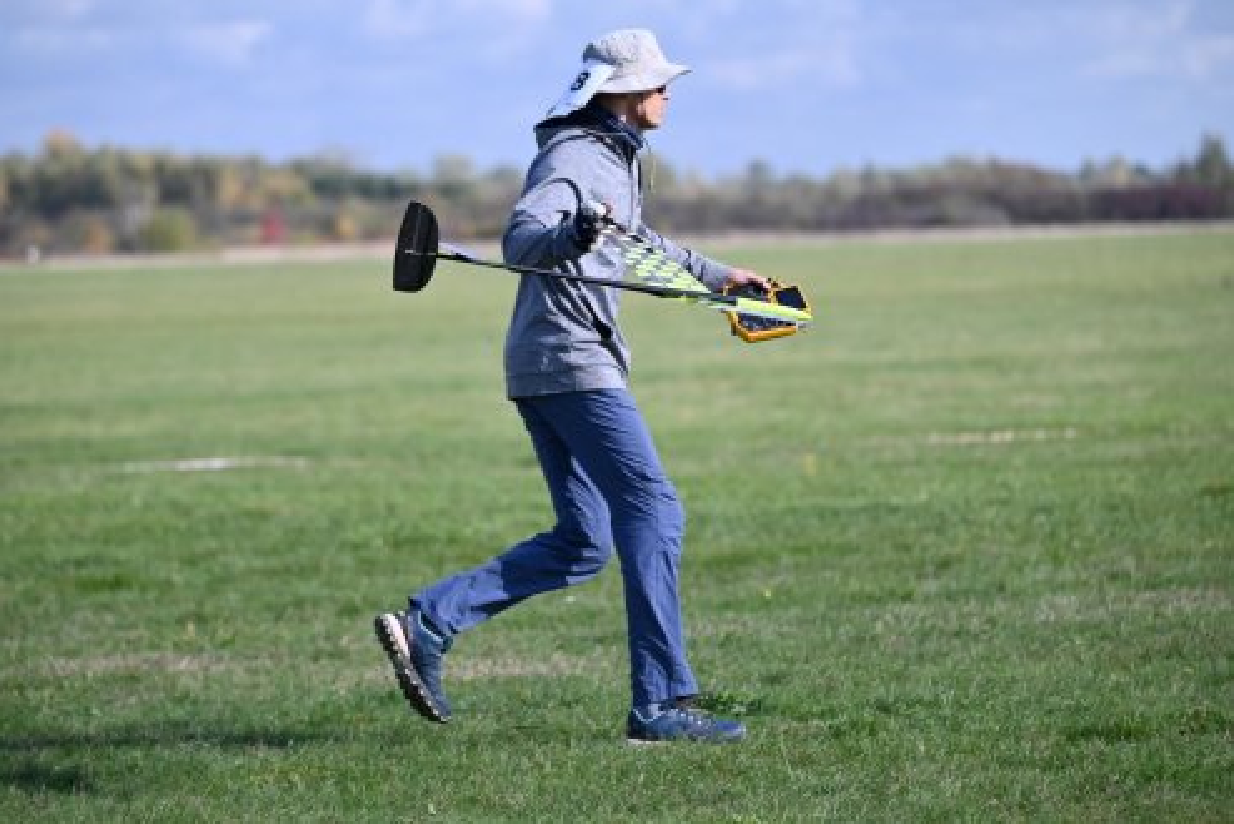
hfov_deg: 8.9
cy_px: 411
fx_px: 7954
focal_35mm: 232
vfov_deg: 5.9
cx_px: 617
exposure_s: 1/2000
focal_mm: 230
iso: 640
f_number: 5.6
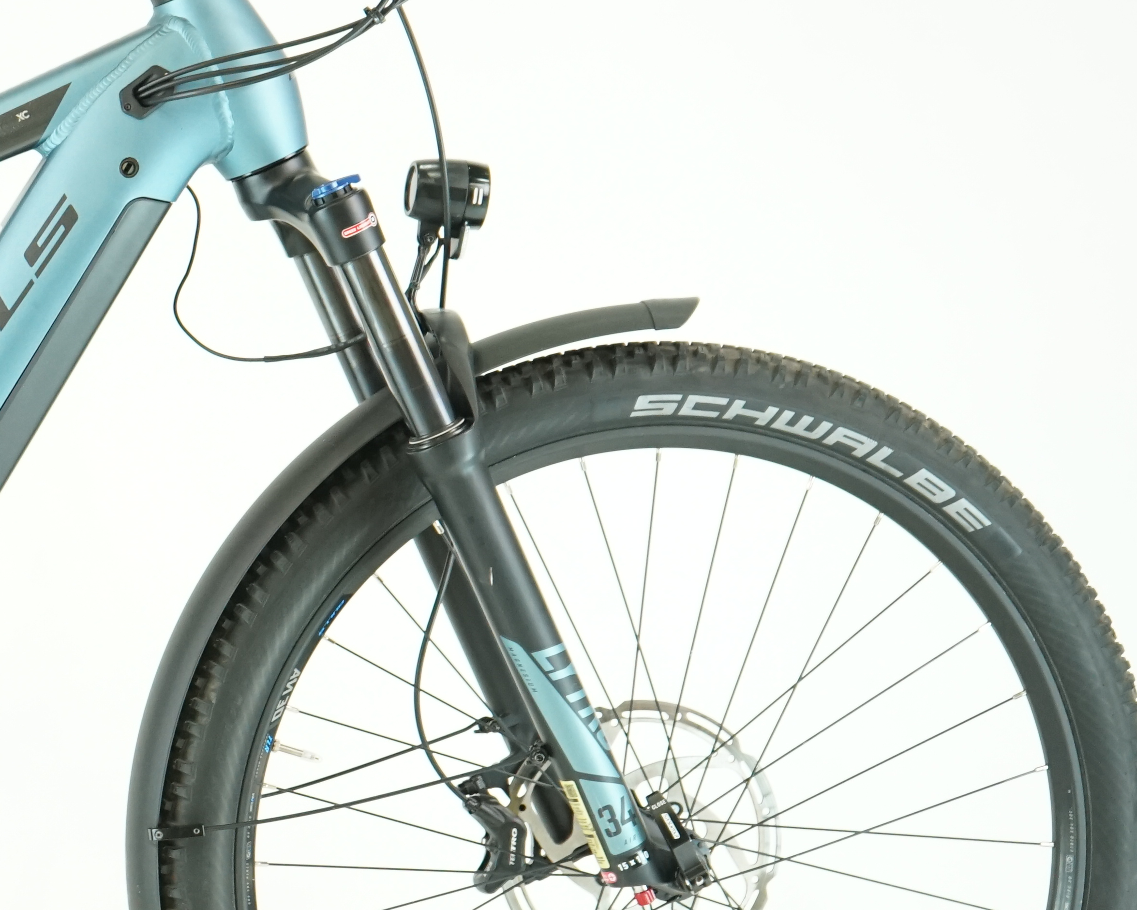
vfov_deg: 12.1
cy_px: 480
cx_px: -232
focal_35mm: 127
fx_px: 4274
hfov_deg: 14.7
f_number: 5.6
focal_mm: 53
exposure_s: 1/125
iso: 1600
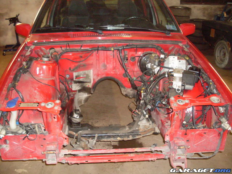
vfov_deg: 37.7
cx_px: 116
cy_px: 87
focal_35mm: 38
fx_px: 255
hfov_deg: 49.0
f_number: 2.8
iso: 240
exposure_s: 1/45
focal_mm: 6.3
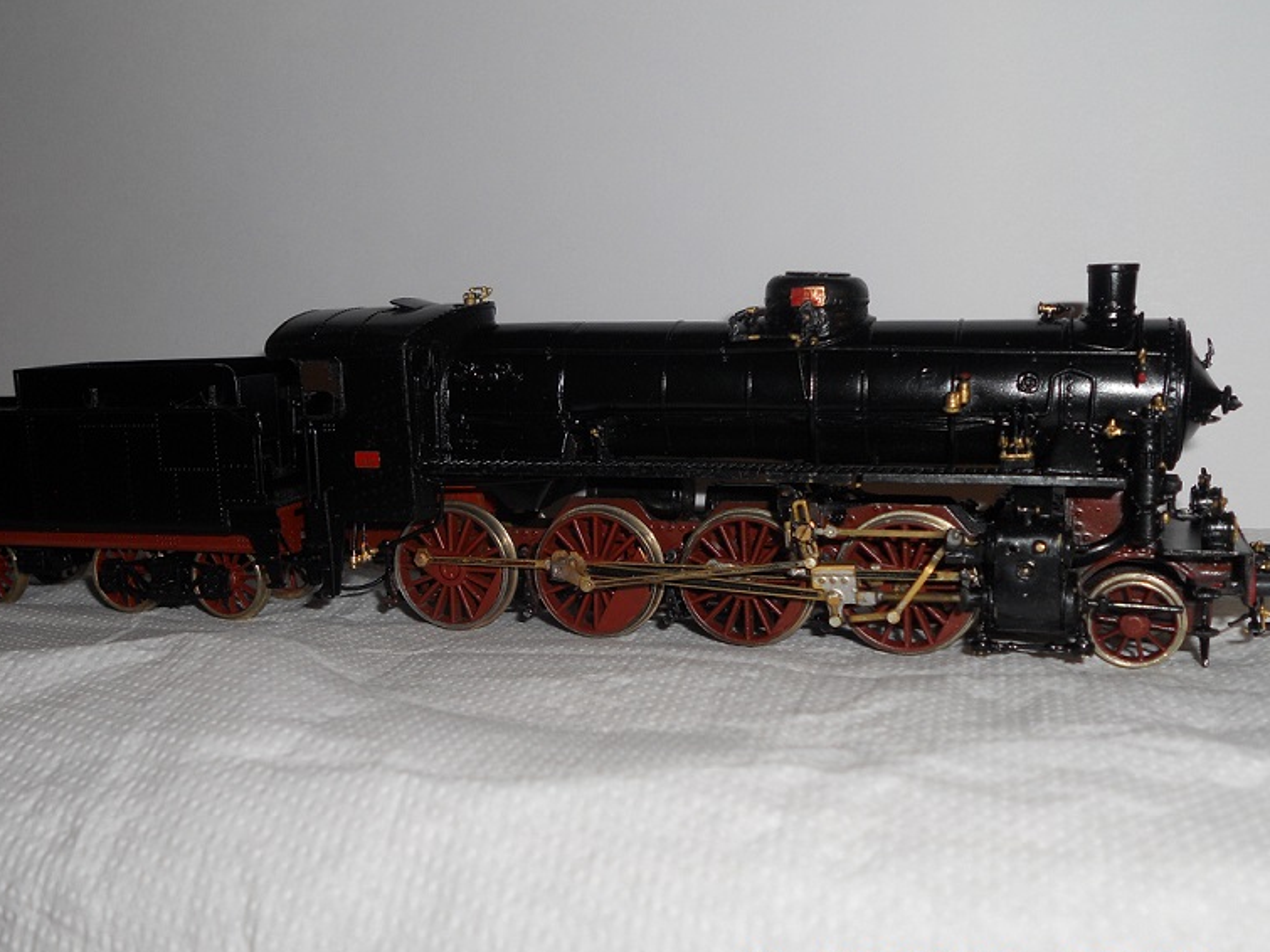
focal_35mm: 38
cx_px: 570
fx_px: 1394
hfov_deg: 48.9
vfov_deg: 37.7
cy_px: 533
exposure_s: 1/25
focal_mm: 5.8
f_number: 8.8
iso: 80
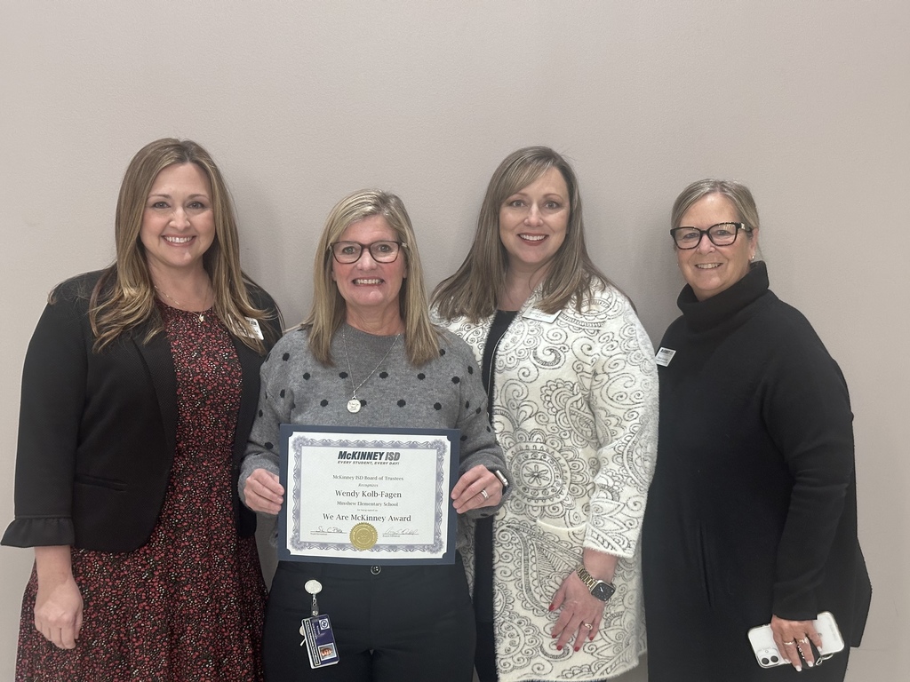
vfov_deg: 30.3
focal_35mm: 48
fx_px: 1262
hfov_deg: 39.7
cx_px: 455
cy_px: 341
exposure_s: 1/60
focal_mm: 6.86
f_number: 1.78
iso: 200
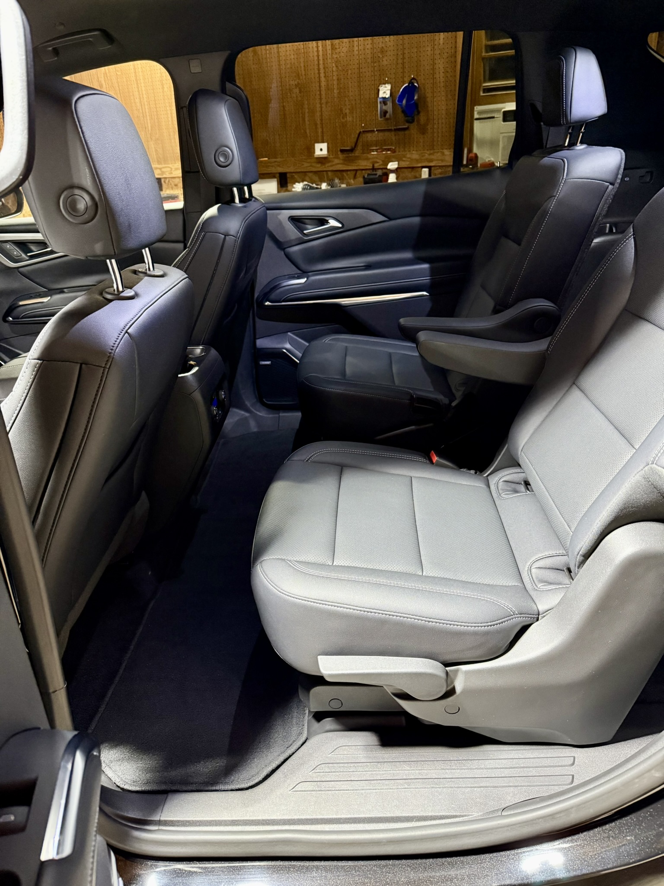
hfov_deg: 56.8
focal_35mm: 24
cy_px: 443
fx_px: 614
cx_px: 332
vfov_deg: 71.6
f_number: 1.78
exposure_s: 1/40
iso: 640
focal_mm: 6.76
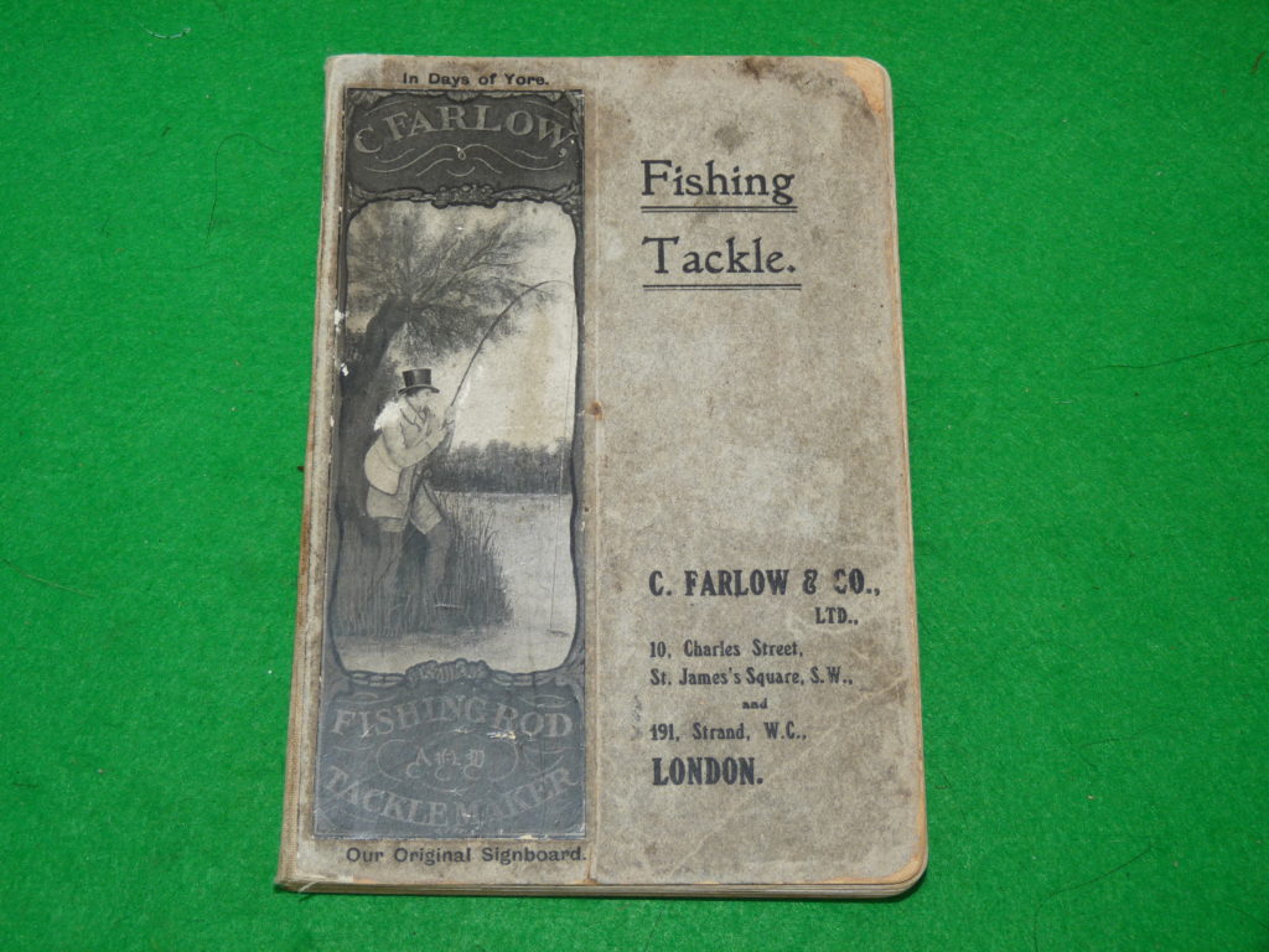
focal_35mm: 52
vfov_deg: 28.0
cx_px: 634
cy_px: 476
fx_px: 1906
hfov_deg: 36.8
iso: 100
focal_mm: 9.2
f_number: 3.2
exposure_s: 1/30
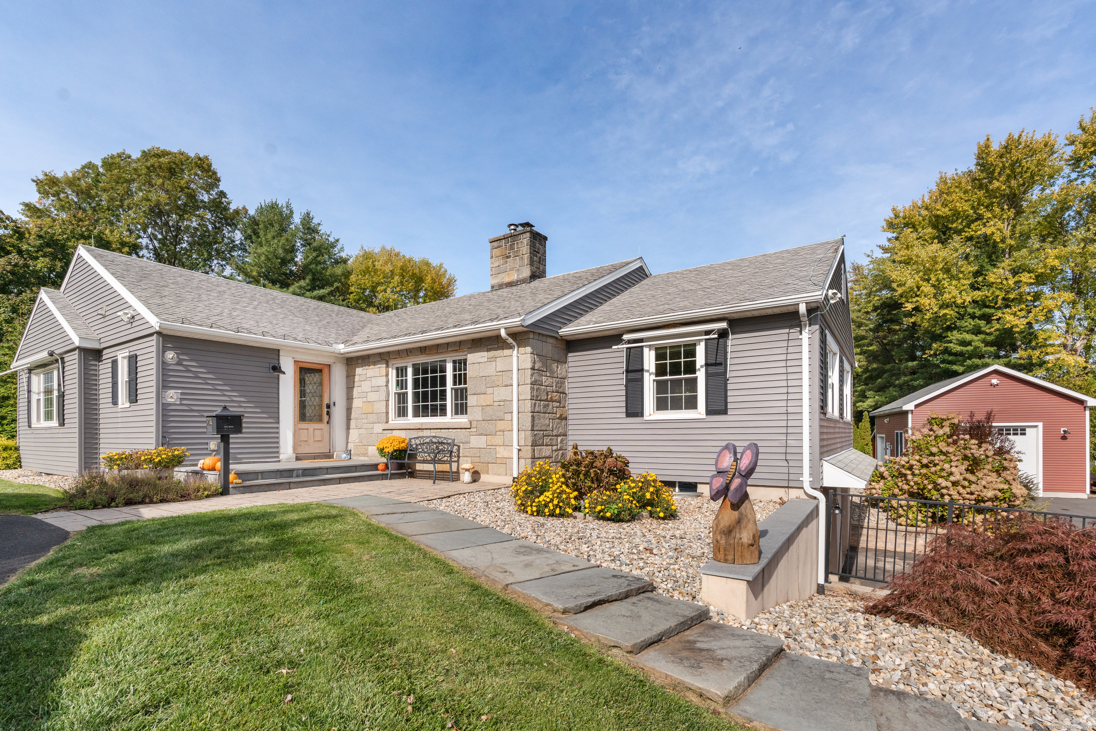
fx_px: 487
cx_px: 548
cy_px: 366
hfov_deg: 96.7
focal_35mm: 16
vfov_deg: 73.7
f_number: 8
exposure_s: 1/1250
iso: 1250
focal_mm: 16
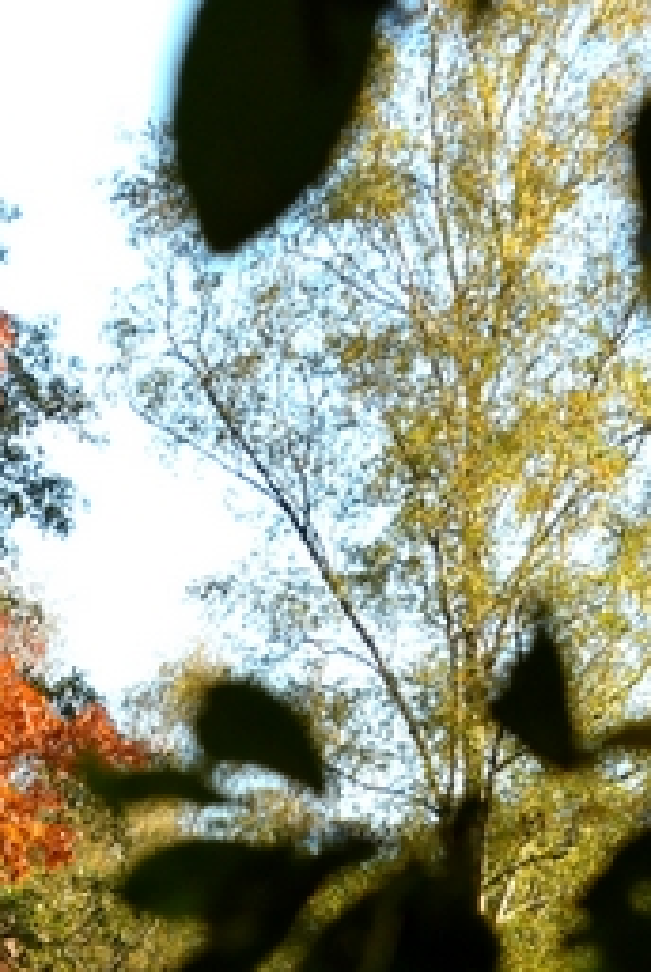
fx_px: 9873
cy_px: 1596
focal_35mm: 365
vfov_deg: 5.6
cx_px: -439
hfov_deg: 3.8
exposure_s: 1/160
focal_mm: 58
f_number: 7.1
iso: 100
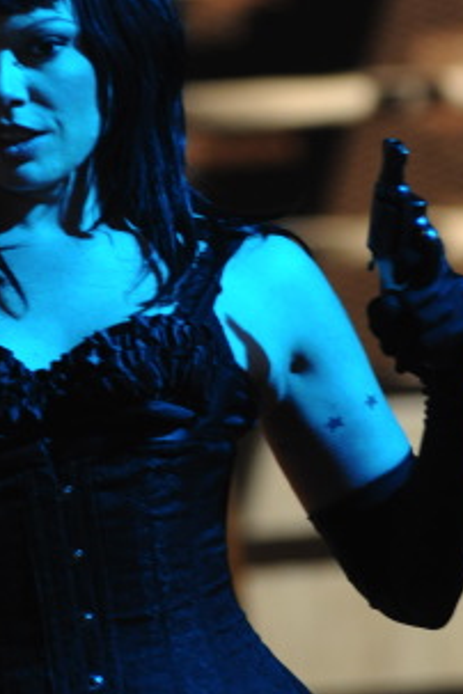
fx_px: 7793
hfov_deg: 3.4
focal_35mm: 404
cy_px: 291
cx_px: 88
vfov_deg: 5.1
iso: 2000
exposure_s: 1/80
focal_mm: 170
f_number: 2.8
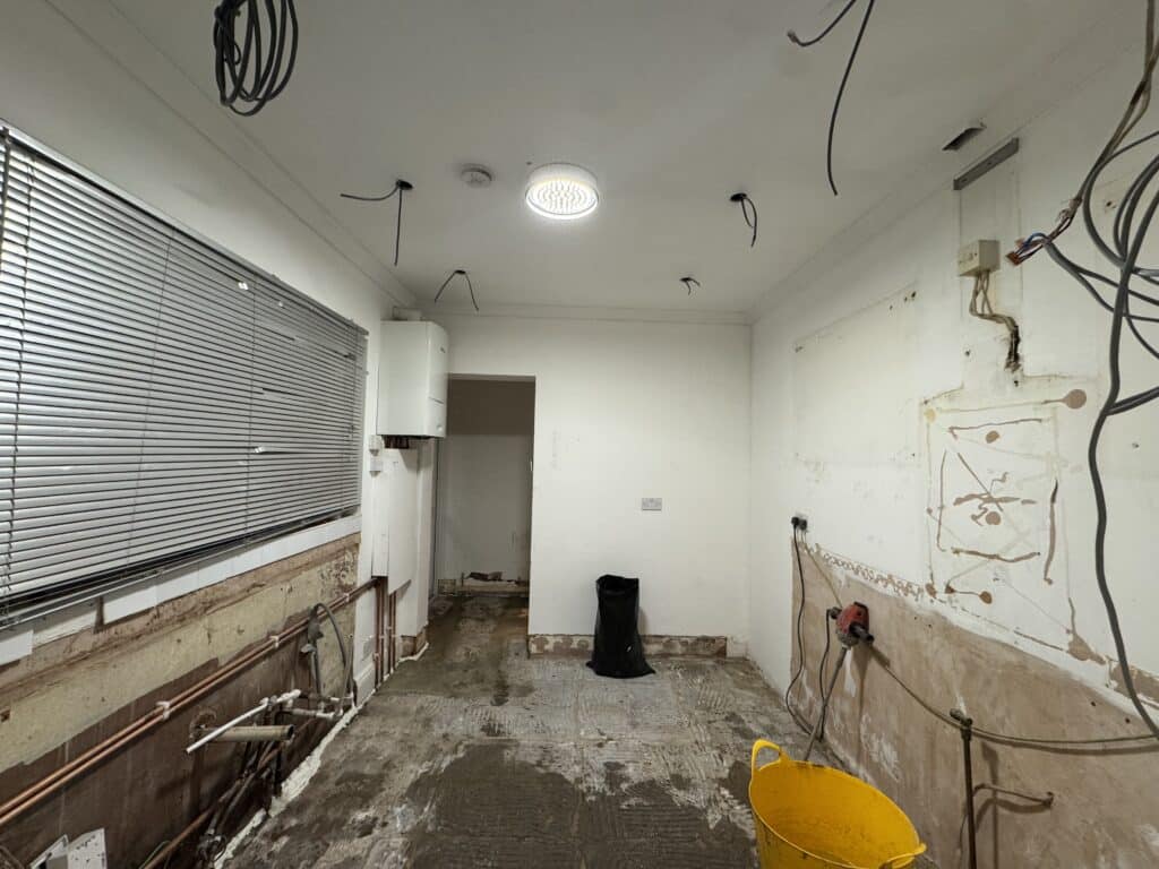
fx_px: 469
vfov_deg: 85.7
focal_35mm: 14
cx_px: 580
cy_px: 434
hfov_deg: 102.1
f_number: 2.2
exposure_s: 1/50
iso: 200
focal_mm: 2.22
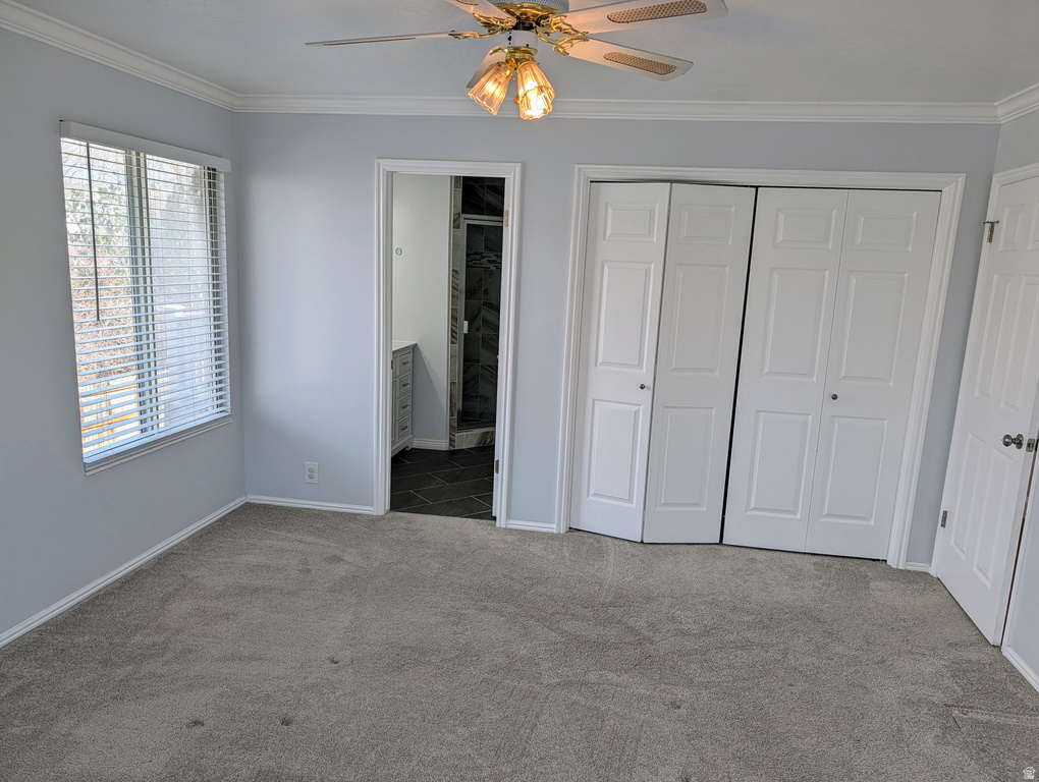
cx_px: 520
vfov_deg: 56.9
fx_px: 721
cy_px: 391
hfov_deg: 71.5
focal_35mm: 24
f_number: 1.68
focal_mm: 6.9
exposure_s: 1/224
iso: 29
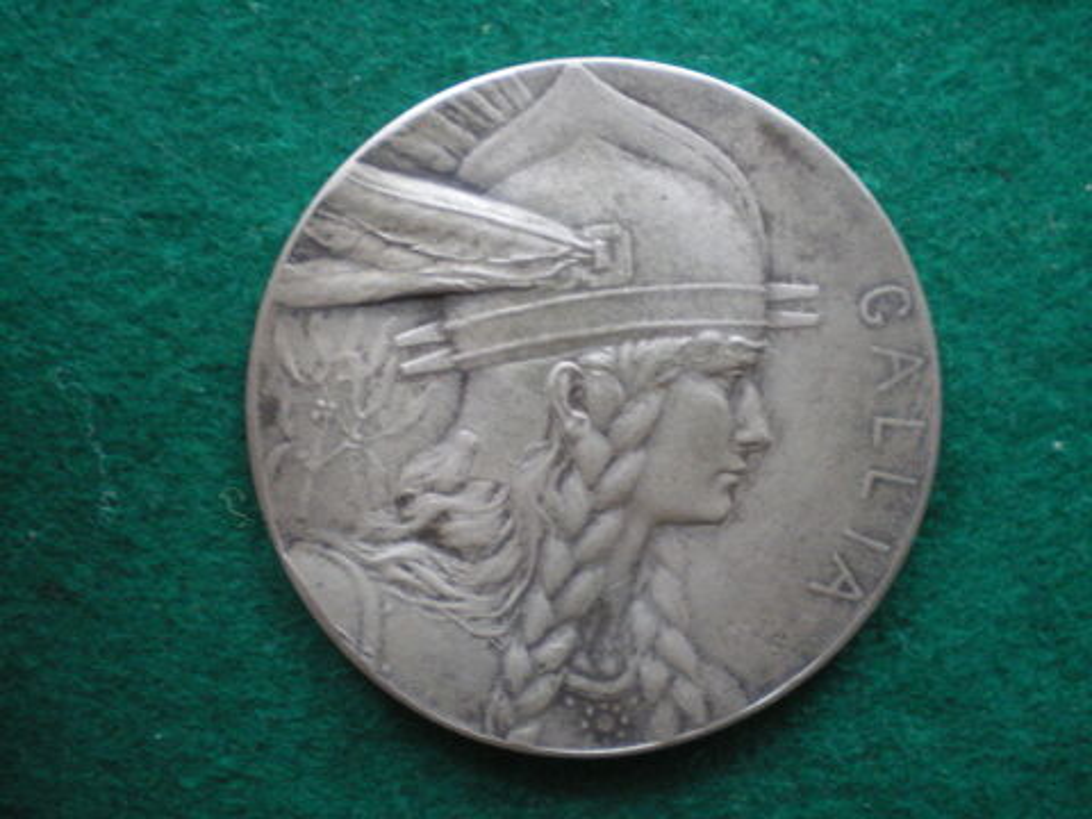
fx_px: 1199
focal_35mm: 38
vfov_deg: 37.7
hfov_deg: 49.0
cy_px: 410
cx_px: 546
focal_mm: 6.3
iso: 400
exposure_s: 1/20
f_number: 3.1
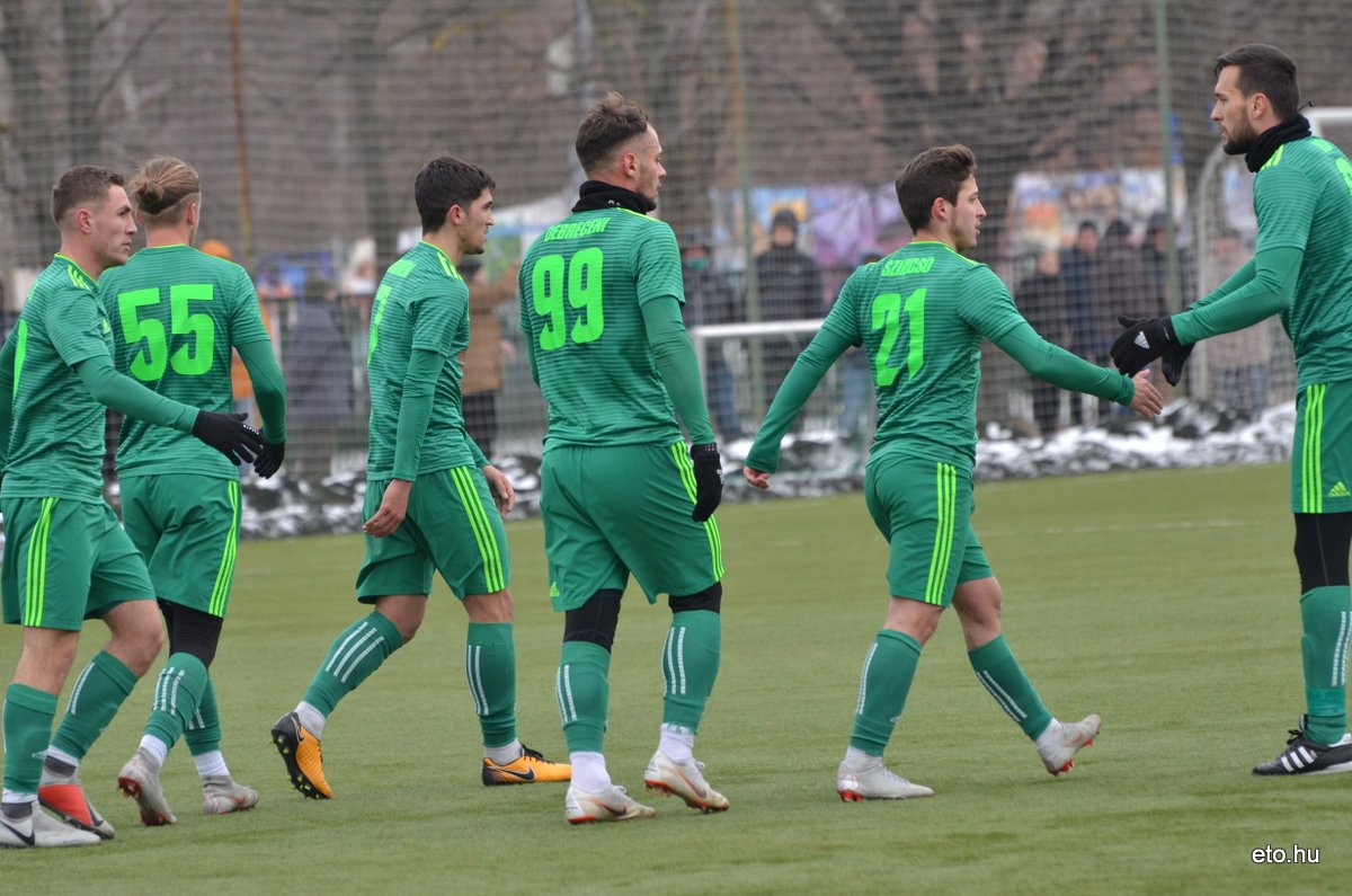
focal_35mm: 330
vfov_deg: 4.1
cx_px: 676
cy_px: 448
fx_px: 12369
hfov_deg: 6.3
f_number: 5.3
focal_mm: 220
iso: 500
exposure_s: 1/1000
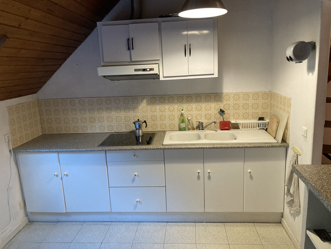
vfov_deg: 49.7
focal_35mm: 28
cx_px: 166
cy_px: 124
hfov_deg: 63.4
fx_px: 268
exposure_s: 1/60
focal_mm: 3.99
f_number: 1.8
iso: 250
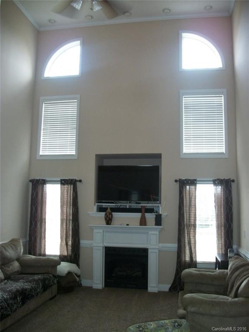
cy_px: 166
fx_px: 307
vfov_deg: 56.8
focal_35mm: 32
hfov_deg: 44.2
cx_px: 124
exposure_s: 1/30
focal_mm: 5.7
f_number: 2.9
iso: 160
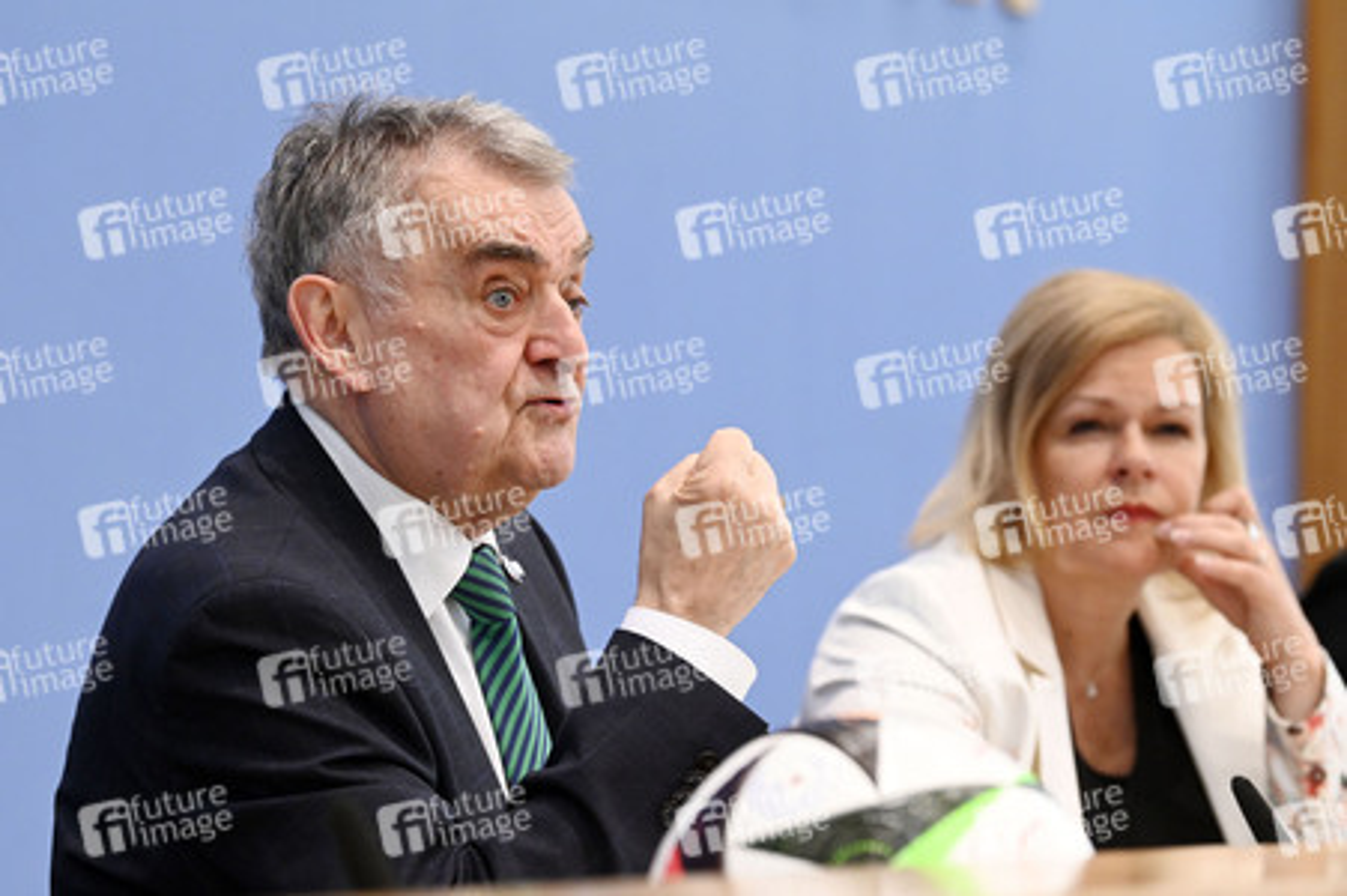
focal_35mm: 120
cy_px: 448
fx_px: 4487
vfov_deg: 11.4
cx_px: 674
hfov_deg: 17.1
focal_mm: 120
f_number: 5
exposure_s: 1/800
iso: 4000
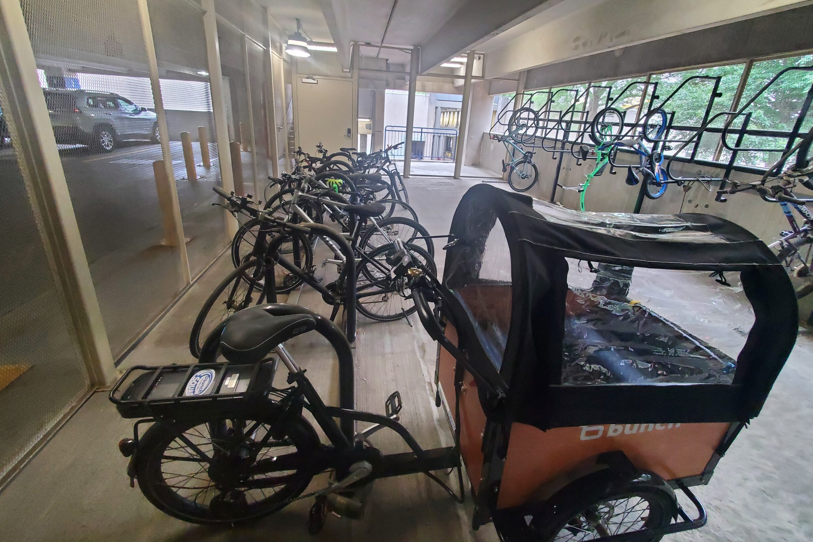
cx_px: 404
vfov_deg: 80.6
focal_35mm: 14
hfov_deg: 104.3
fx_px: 316
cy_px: 228
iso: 500
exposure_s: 1/60
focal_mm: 1.8
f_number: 2.2
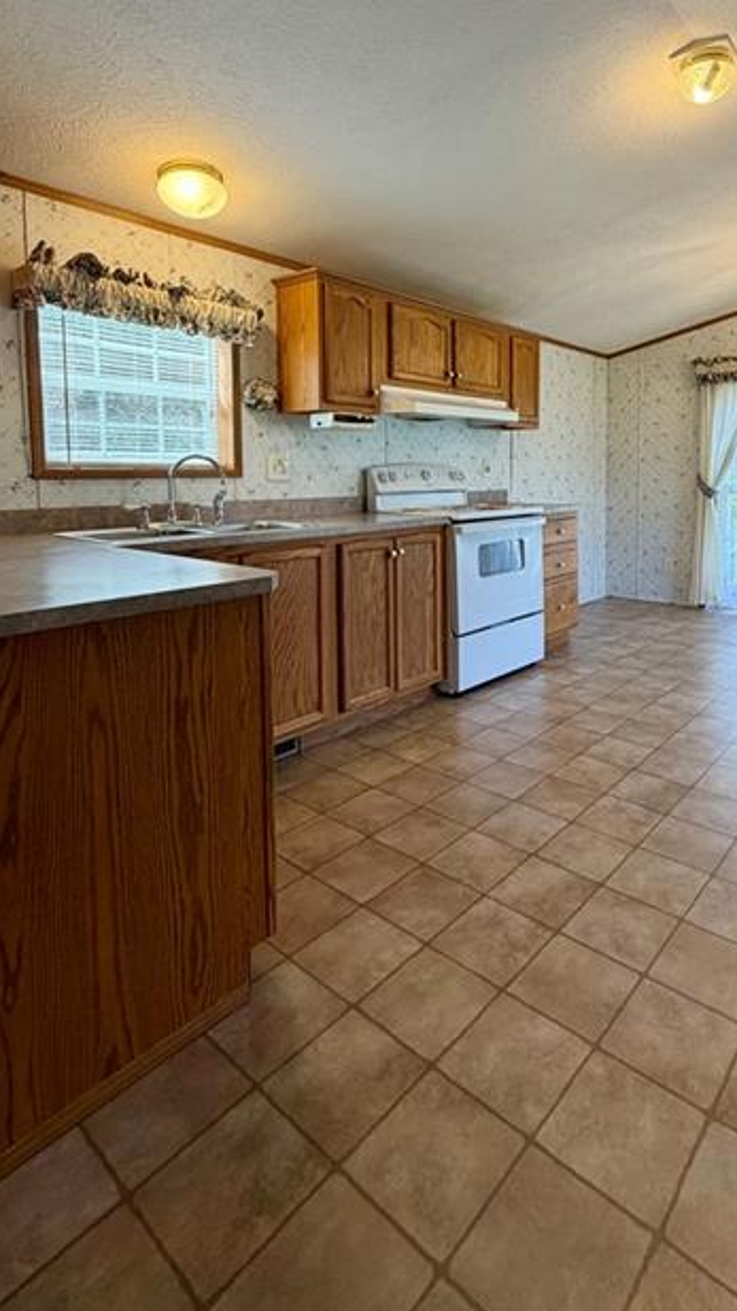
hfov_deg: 57.1
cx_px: 491
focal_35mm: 19
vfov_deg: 88.2
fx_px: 660
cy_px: 510
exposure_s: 1/120
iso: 160
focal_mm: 2.22
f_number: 2.2
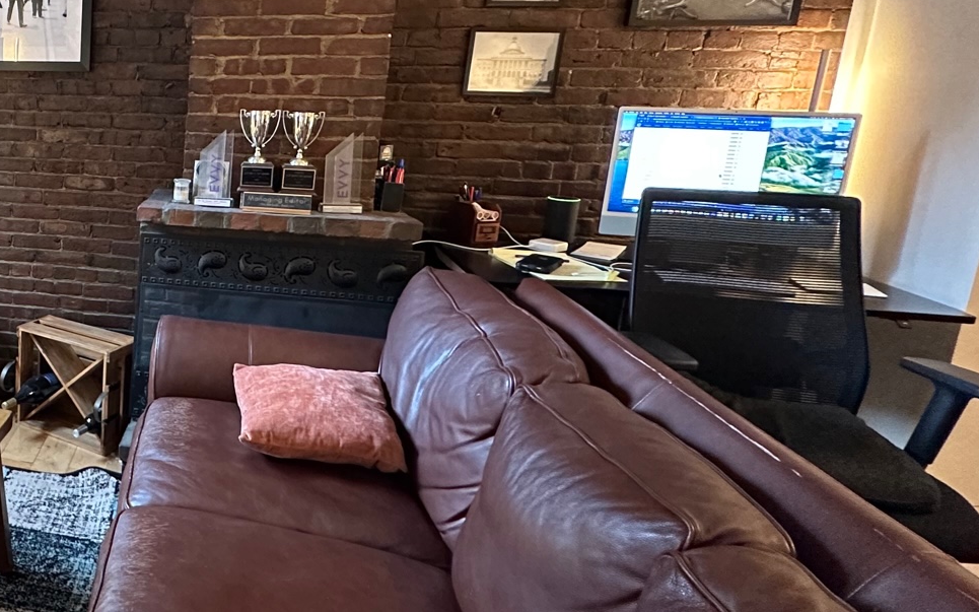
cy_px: 239
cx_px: -12
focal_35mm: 31
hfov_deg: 49.3
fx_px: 827
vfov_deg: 40.4
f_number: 2.2
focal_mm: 2.22
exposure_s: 1/59
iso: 500
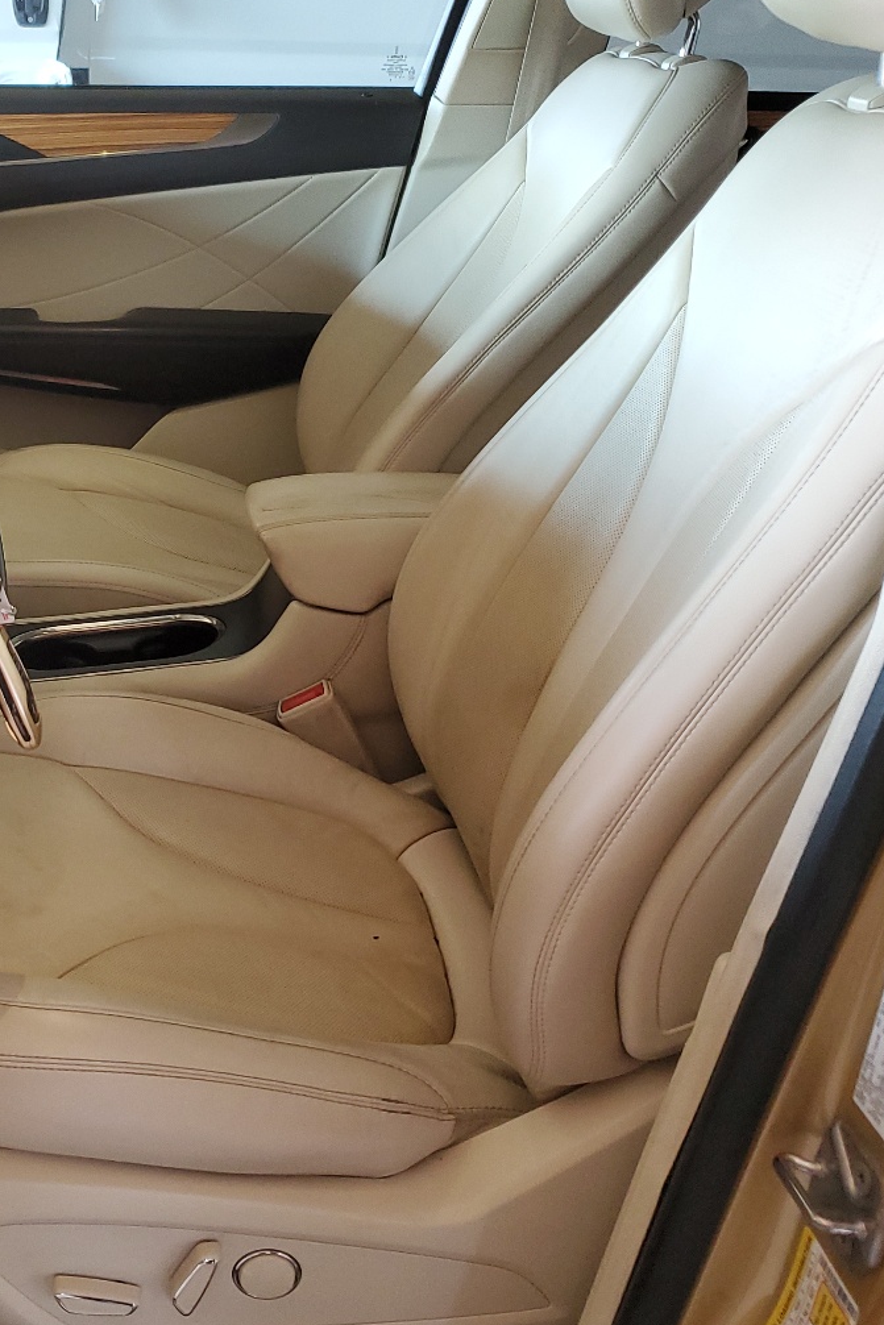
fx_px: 1583
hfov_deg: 30.3
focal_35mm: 43
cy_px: 582
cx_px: 148
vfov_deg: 45.3
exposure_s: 1/60.2
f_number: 1.5
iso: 112
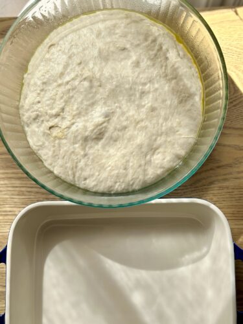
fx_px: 449
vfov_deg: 39.7
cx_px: 122
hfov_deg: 30.3
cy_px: 162
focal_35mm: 48
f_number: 1.78
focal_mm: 6.86
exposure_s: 1/1848
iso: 80
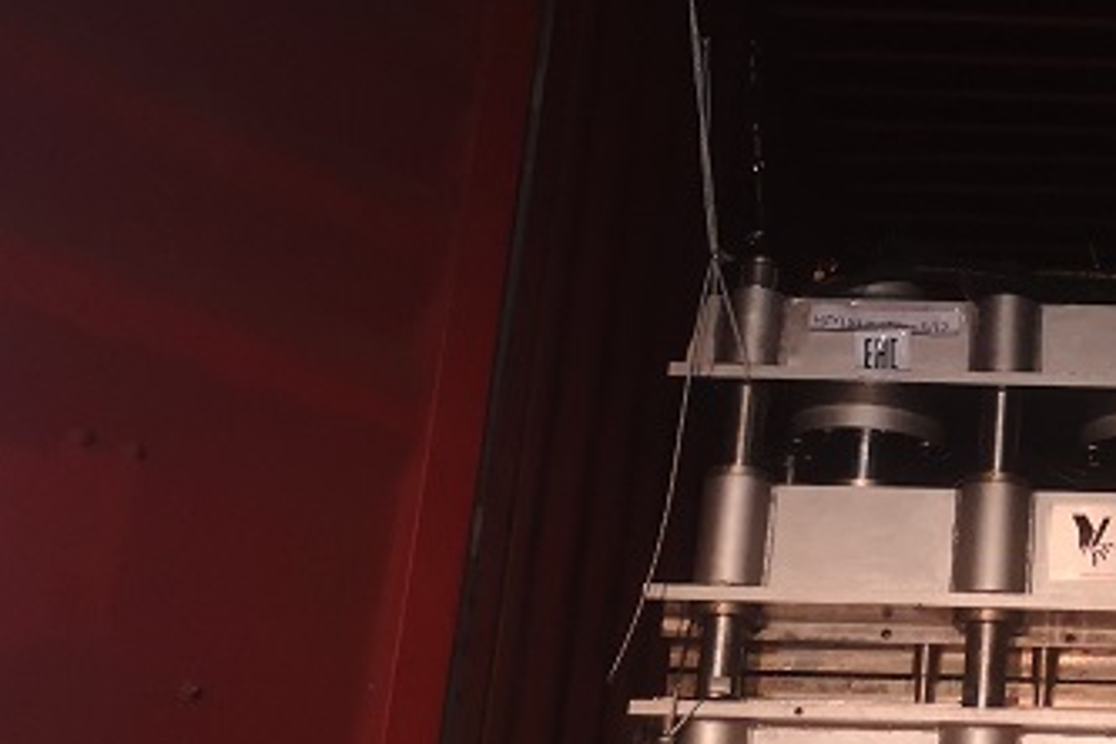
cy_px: 476
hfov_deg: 27.8
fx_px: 2077
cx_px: 1183
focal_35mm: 67
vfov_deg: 20.3
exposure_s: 1/33.3
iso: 250
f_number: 1.8
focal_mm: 3.95
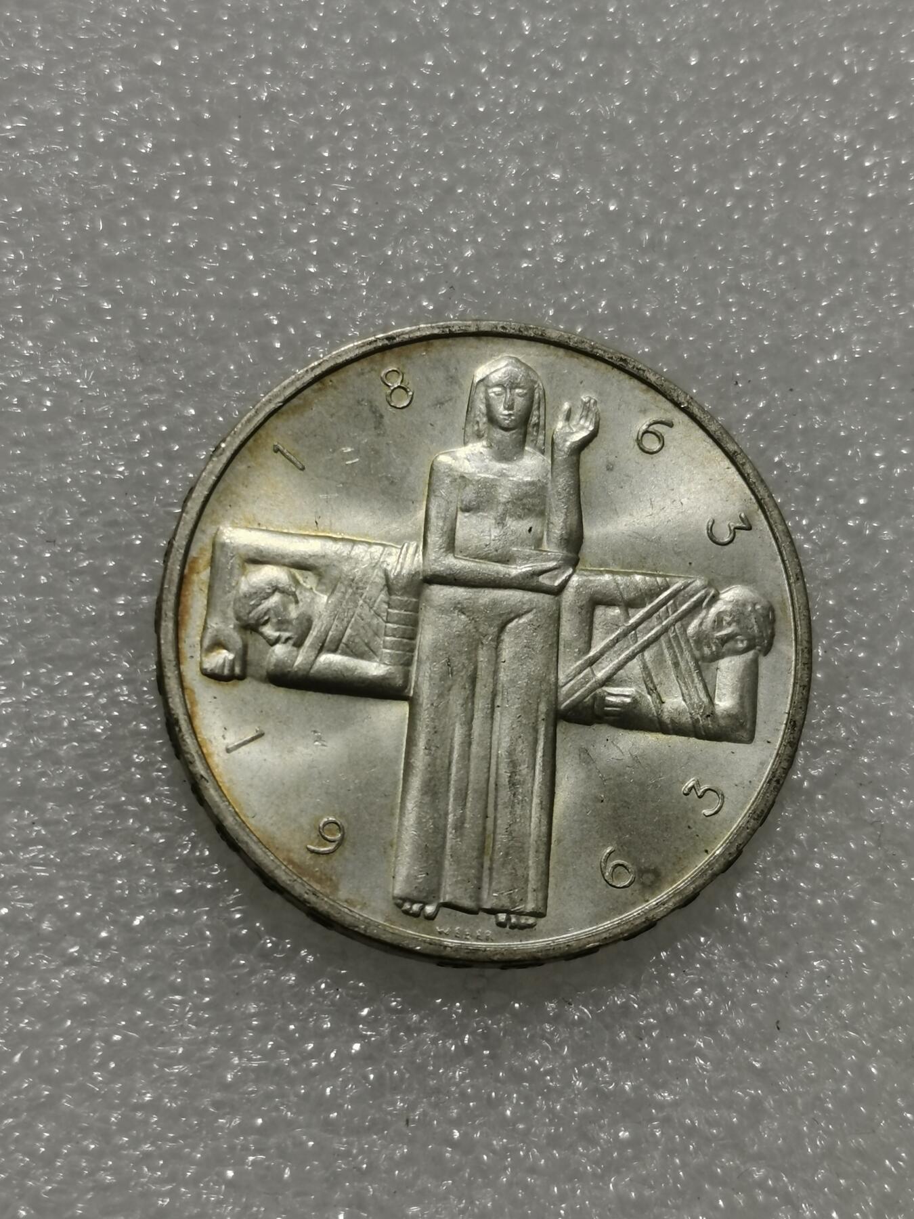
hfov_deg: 20.7
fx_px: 2500
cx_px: 457
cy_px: 610
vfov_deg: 27.4
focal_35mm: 71
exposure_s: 1/126
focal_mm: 5.58
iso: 50
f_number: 1.8
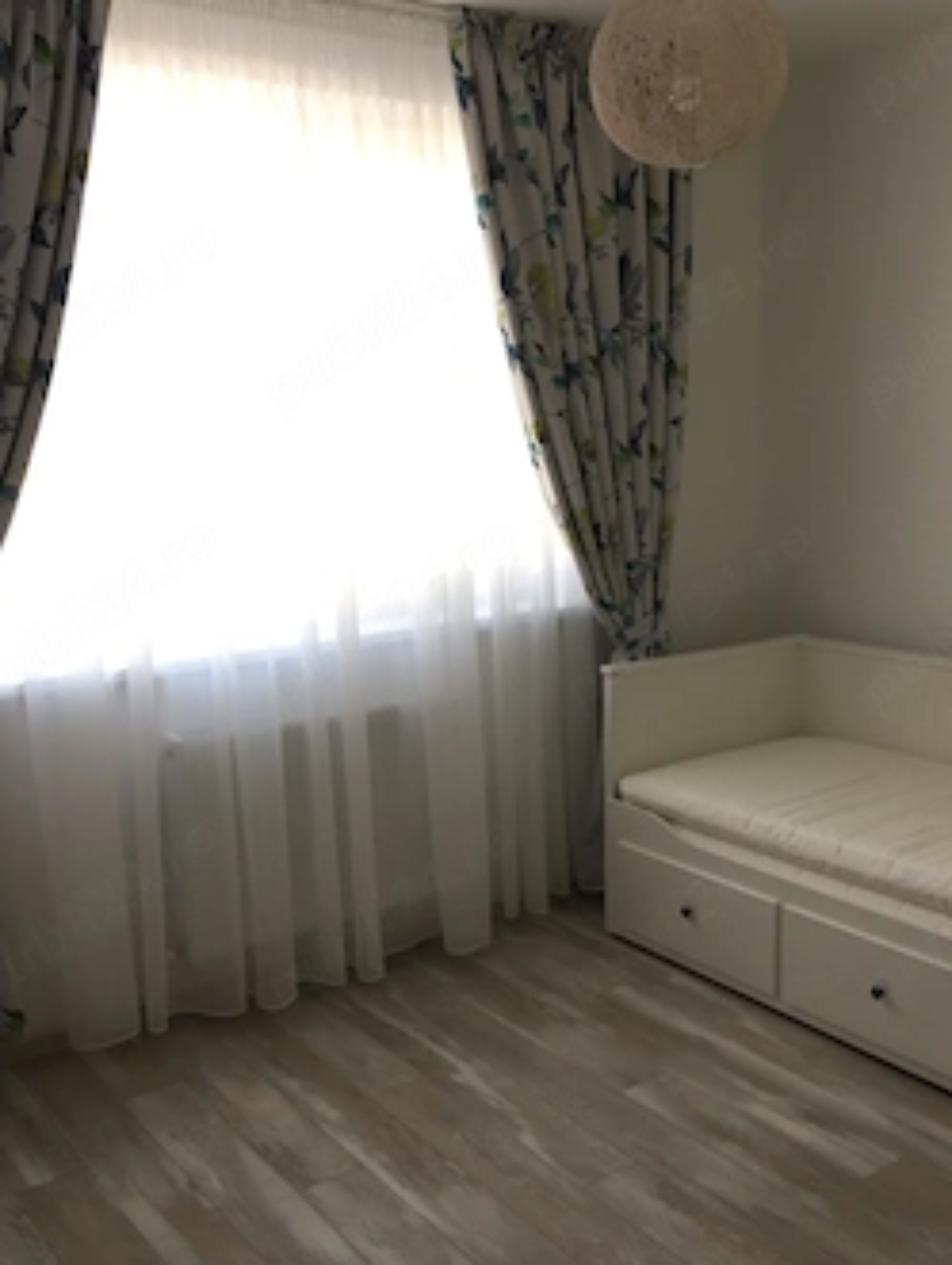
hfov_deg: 40.8
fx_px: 1281
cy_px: 661
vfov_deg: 52.6
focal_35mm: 35
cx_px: 466
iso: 32
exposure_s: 1/50
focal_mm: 4.15
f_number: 2.2
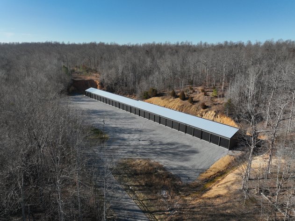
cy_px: 110
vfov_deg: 56.8
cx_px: 148
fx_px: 204
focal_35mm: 24
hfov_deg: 71.6
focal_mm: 12.29
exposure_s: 1/2500
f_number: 2.8
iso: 140
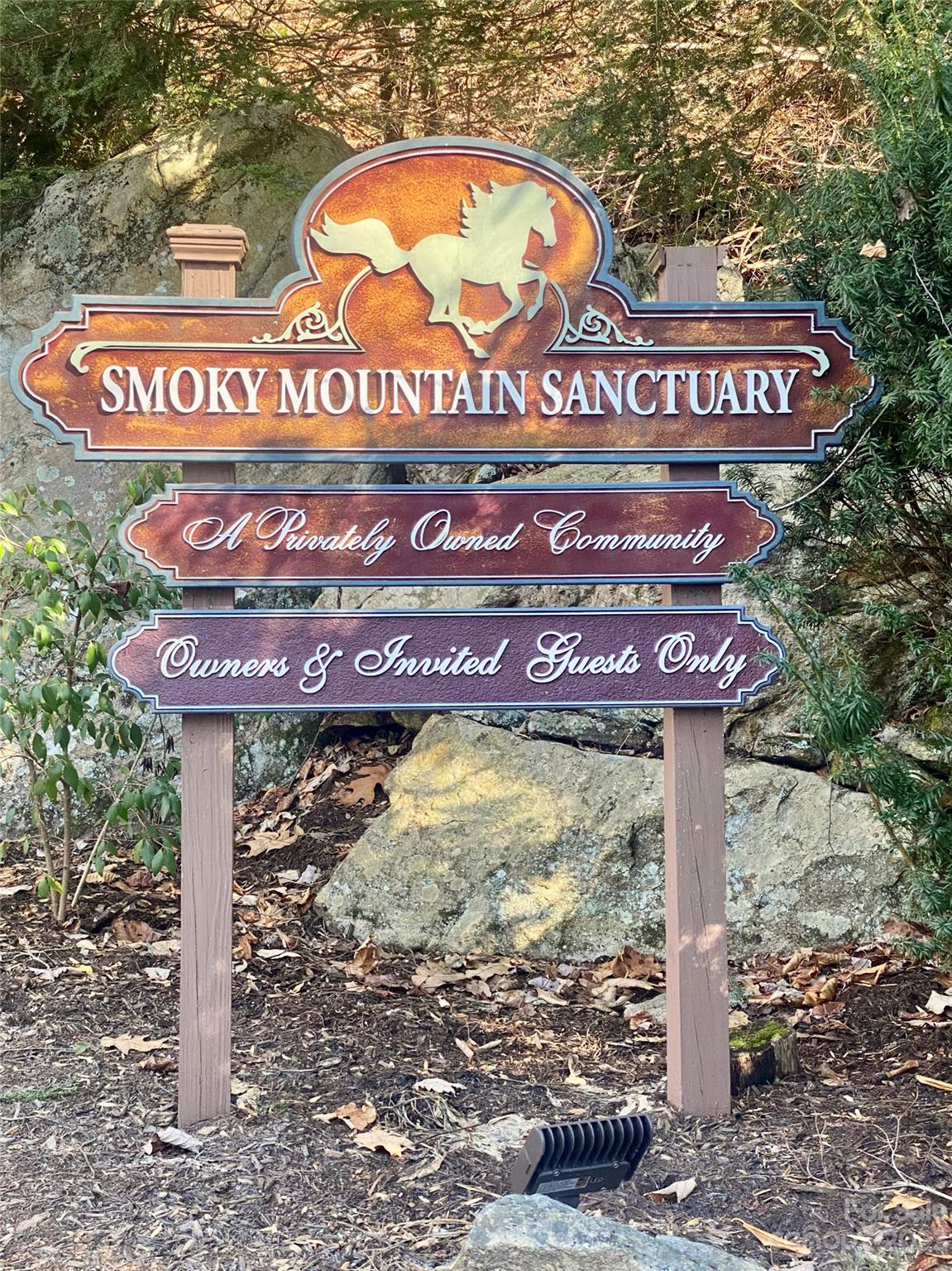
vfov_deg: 36.8
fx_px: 1908
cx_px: 476
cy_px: 636
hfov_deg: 28.0
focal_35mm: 52
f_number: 2
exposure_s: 1/121
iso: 100
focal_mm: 6
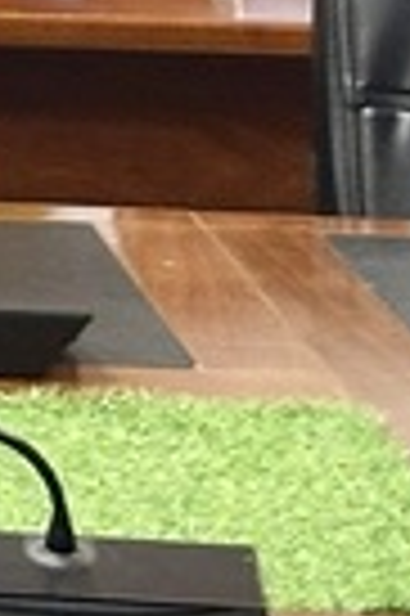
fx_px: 6302
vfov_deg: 5.4
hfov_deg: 3.4
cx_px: -1793
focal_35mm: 368
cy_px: -1025
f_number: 1.78
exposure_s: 1/50
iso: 80
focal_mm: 6.86
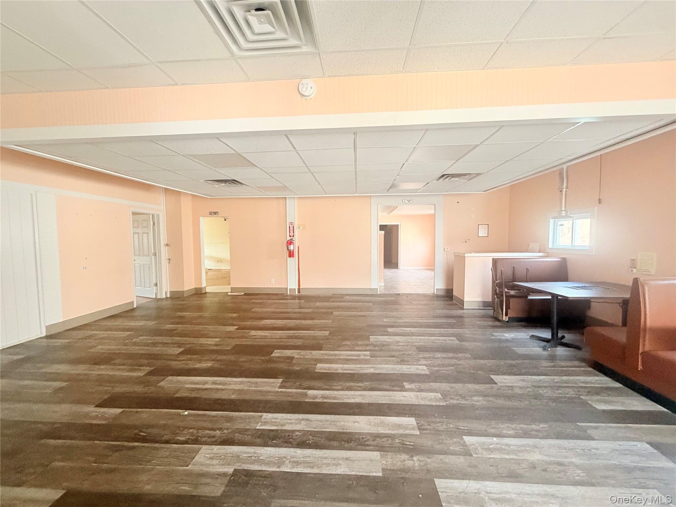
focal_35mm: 14
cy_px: 254
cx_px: 338
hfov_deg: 102.1
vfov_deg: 85.7
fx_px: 273
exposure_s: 1/60
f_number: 2.2
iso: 320
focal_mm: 2.22
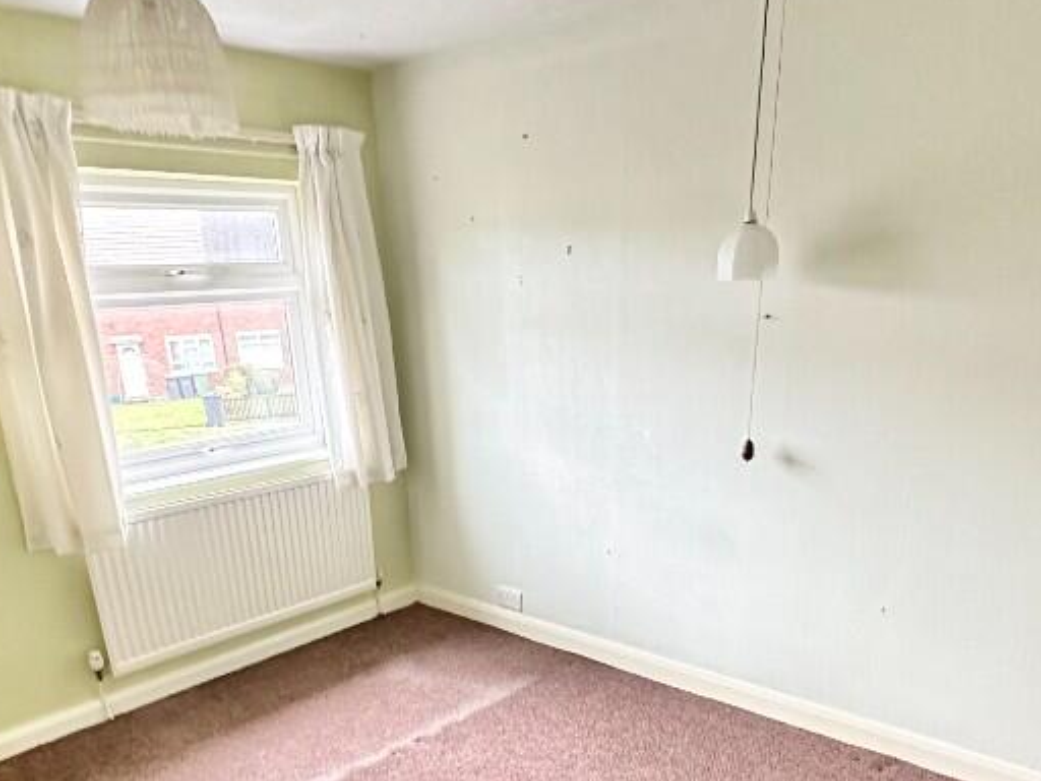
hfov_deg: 63.4
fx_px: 842
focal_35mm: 28
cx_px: 490
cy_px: 655
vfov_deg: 46.4
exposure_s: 1/60
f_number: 2.2
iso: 1000
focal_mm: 2.22
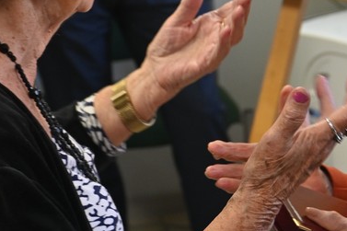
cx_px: 196
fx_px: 1840
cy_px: -30
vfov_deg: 7.1
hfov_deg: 10.8
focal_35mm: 191
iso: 400
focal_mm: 40
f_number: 4
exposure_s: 1/60
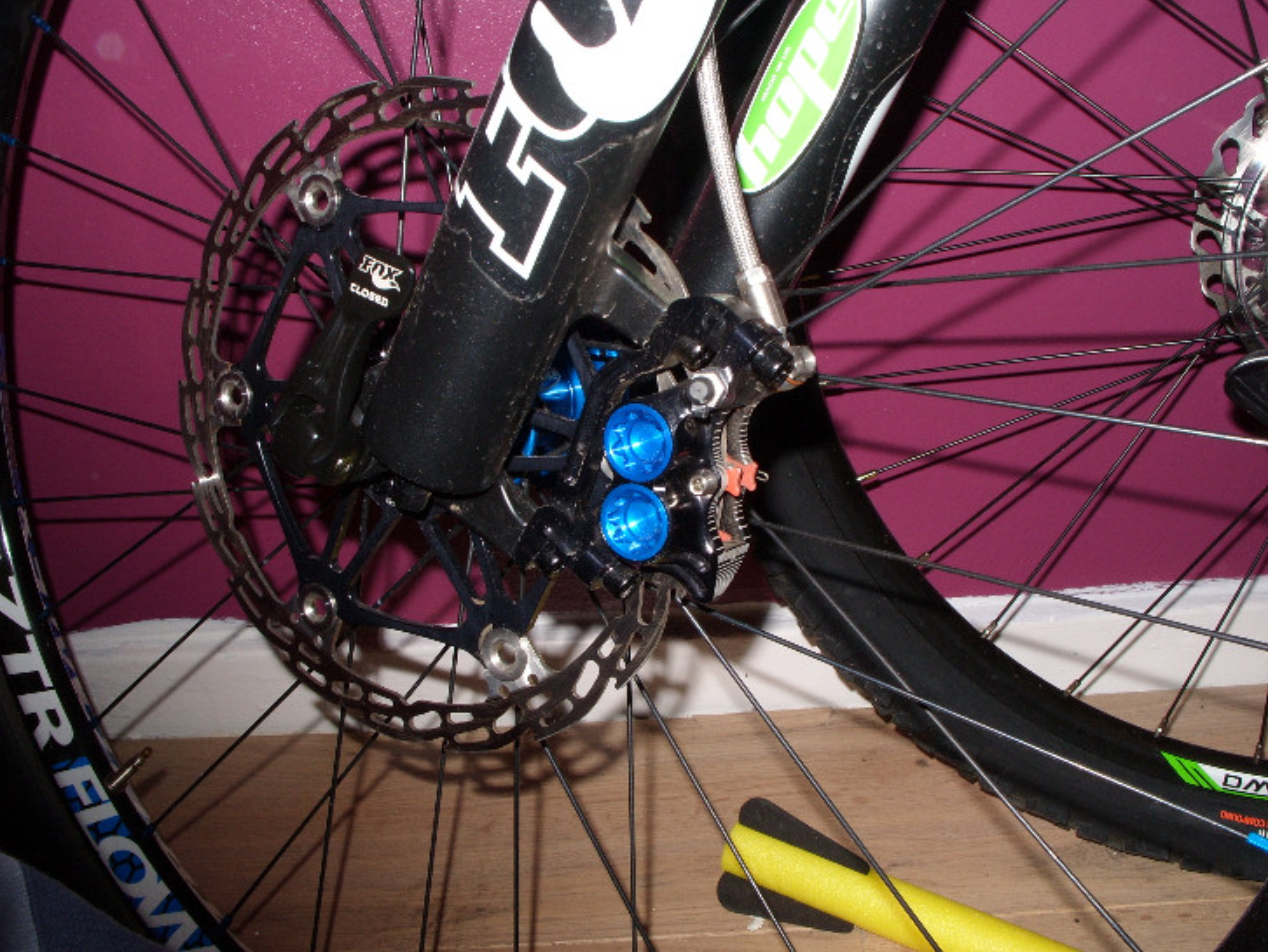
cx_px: 626
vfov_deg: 36.8
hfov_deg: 47.8
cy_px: 473
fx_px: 1429
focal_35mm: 39
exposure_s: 1/30
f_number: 2.8
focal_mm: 7.8
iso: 100
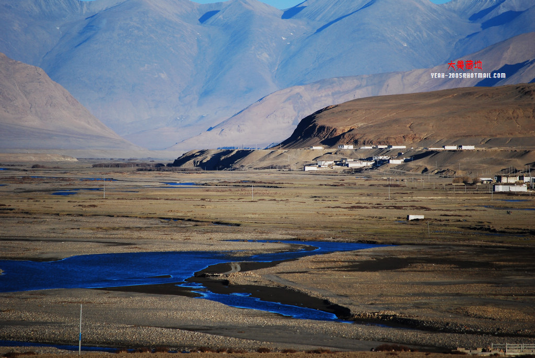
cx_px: 268
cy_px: 179
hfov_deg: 6.9
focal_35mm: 300
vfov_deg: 4.6
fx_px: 4463
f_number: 5.6
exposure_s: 1/800
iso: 200
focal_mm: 200
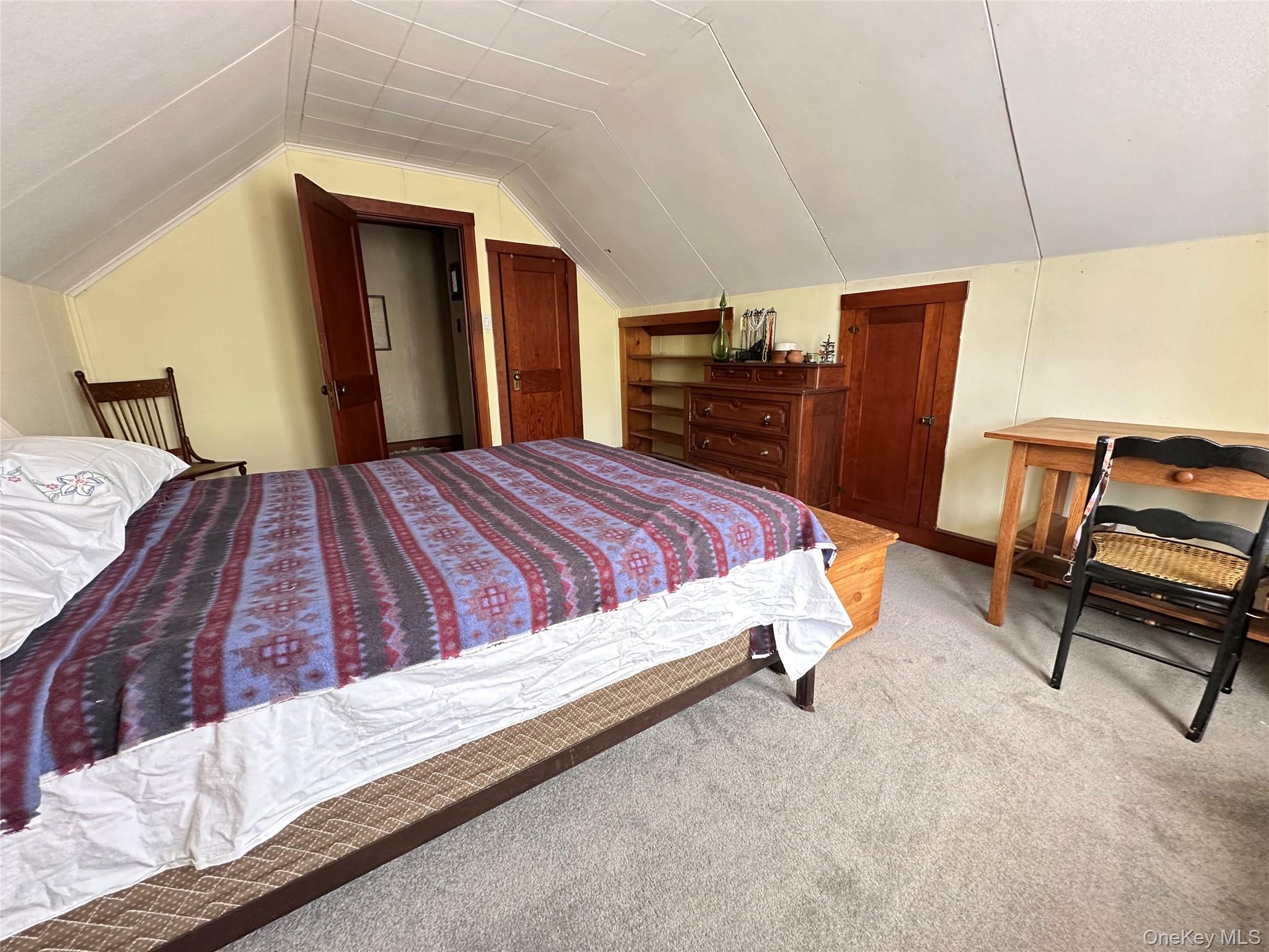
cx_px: 634
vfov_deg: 85.7
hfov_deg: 102.1
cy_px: 476
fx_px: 513
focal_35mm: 14
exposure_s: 1/60
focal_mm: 2.22
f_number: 2.2
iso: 320
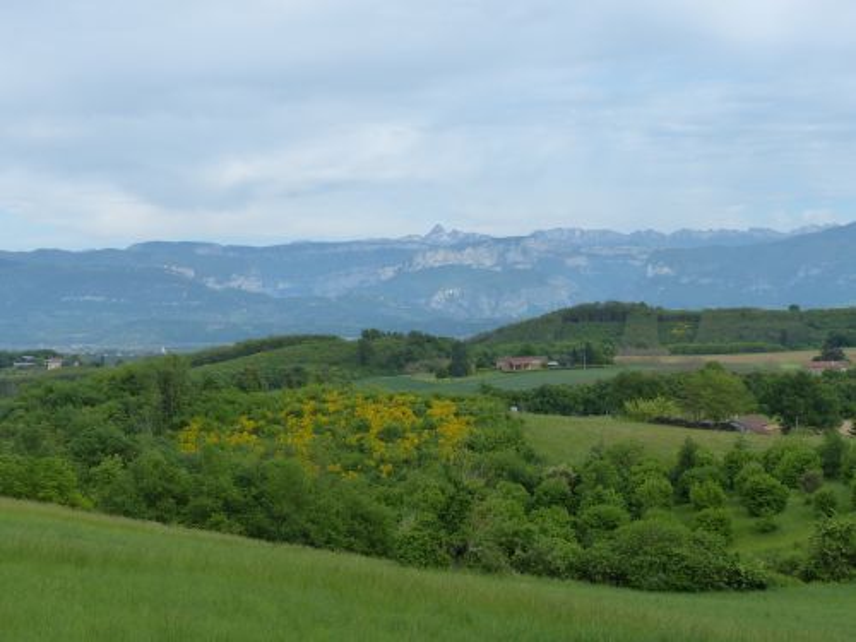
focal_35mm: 63
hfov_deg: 30.7
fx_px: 1558
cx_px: 428
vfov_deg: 23.3
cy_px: 321
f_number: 4
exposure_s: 1/1000
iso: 160
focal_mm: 11.4
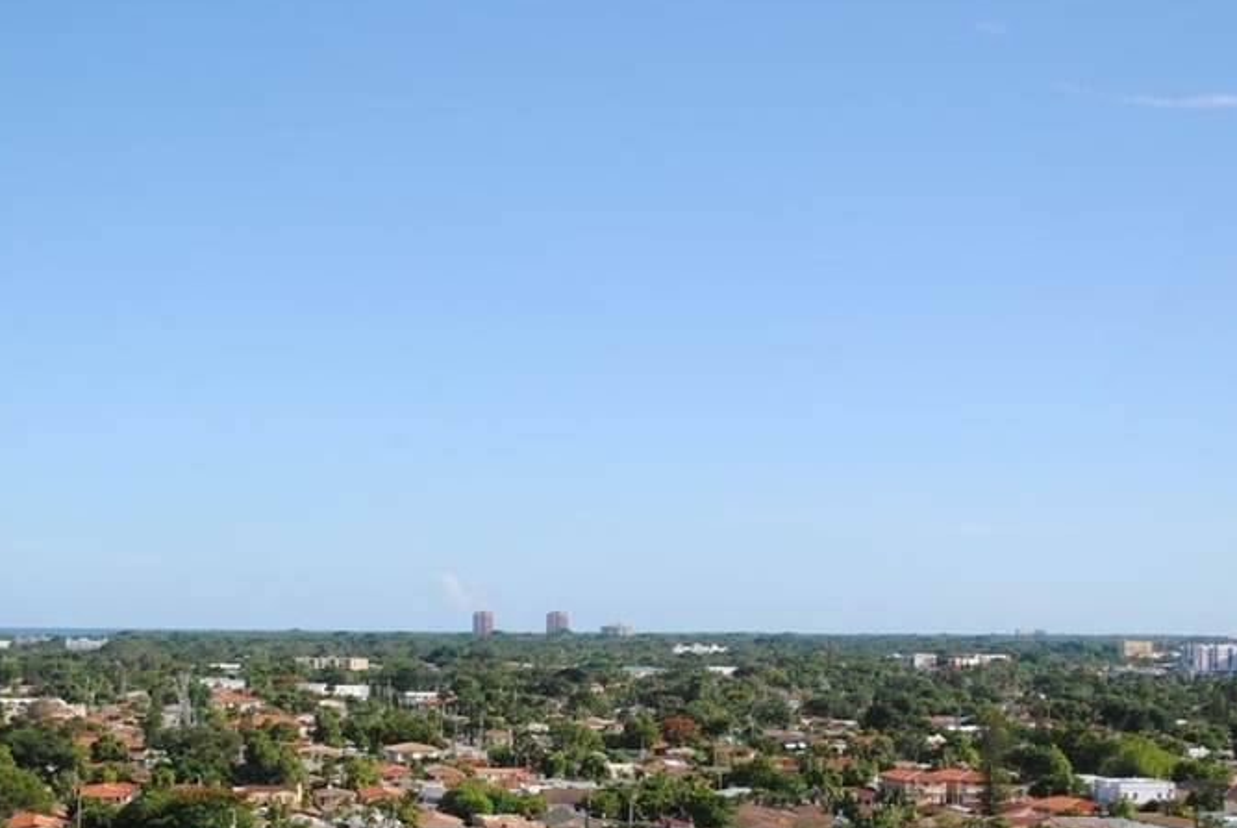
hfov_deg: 29.2
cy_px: 604
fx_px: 2373
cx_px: 546
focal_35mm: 69
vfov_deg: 19.7
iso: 140
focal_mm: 24
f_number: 4
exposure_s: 1/1000
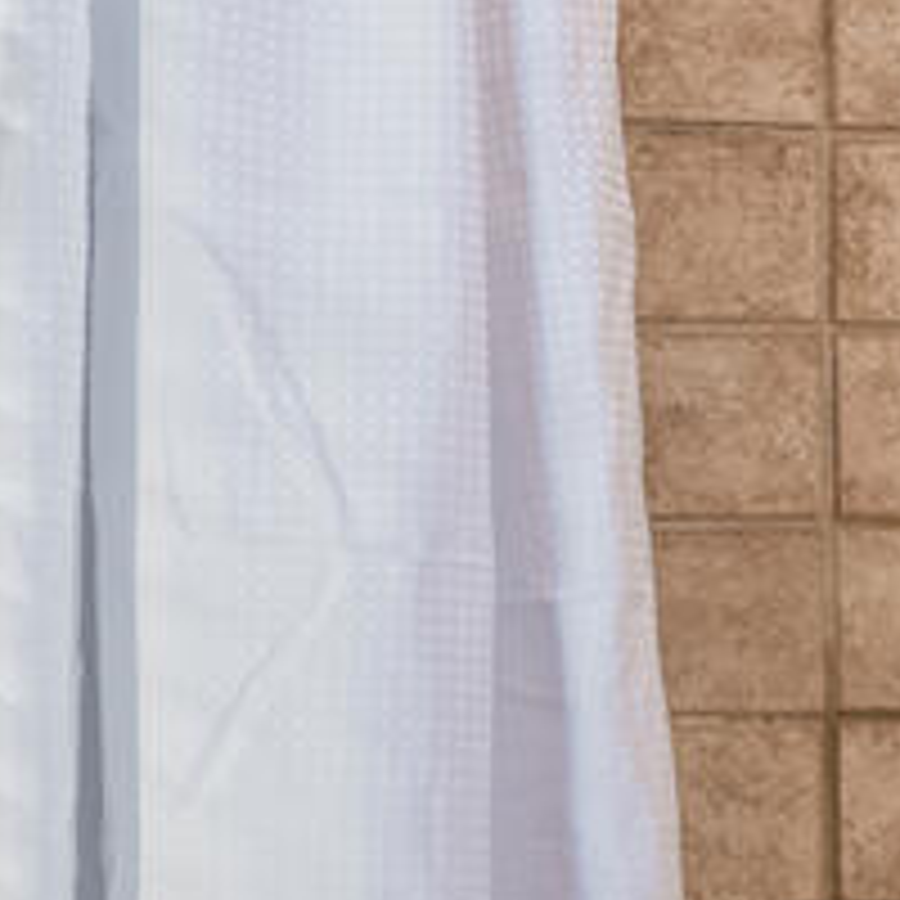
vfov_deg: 15.2
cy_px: 423
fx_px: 3369
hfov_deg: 11.8
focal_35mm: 115
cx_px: 2290
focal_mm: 22.5
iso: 200
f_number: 8
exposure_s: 1.3
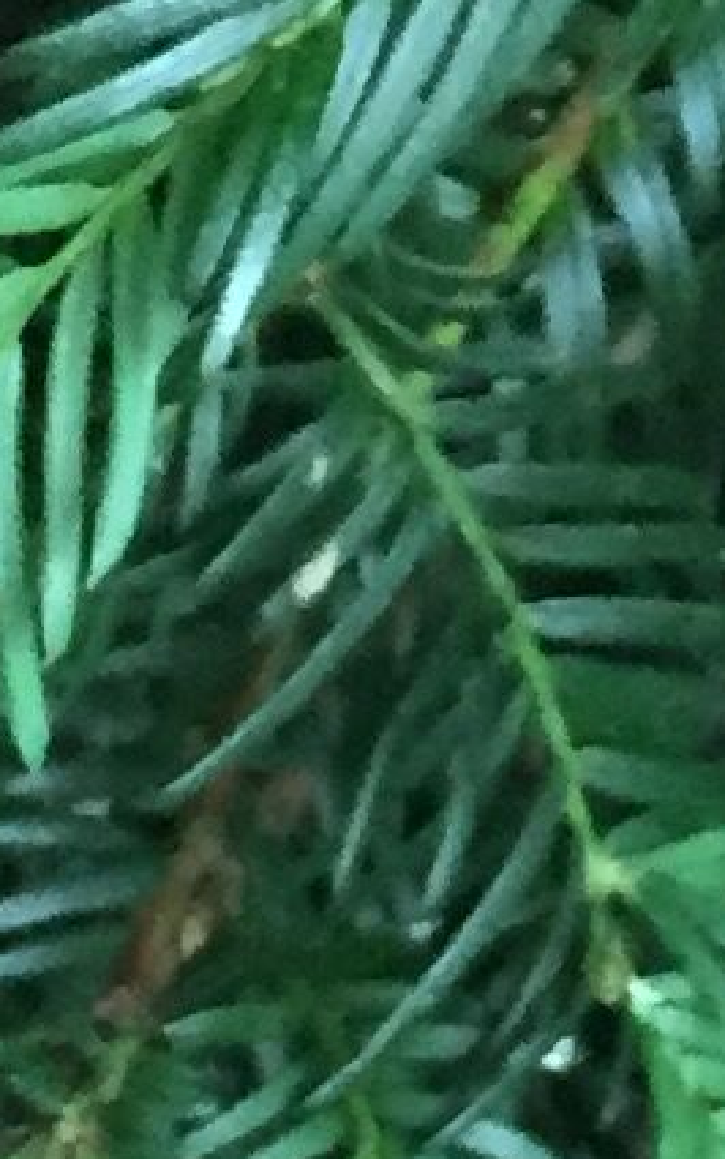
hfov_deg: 5.1
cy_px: 3747
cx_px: -1875
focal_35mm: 236
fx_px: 7453
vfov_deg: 7.5
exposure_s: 1/33
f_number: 2.2
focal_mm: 4.15
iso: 250
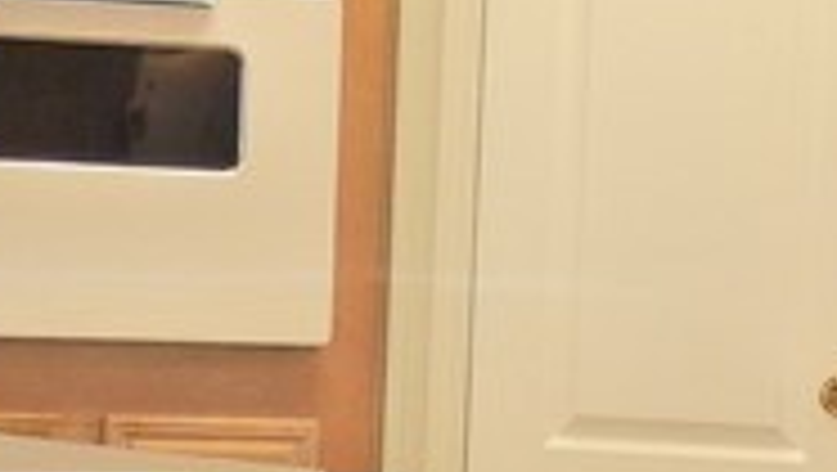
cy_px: 557
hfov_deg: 14.3
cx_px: 580
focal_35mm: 150
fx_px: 3332
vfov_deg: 8.0
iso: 200
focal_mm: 4.5
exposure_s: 1/30
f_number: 3.4
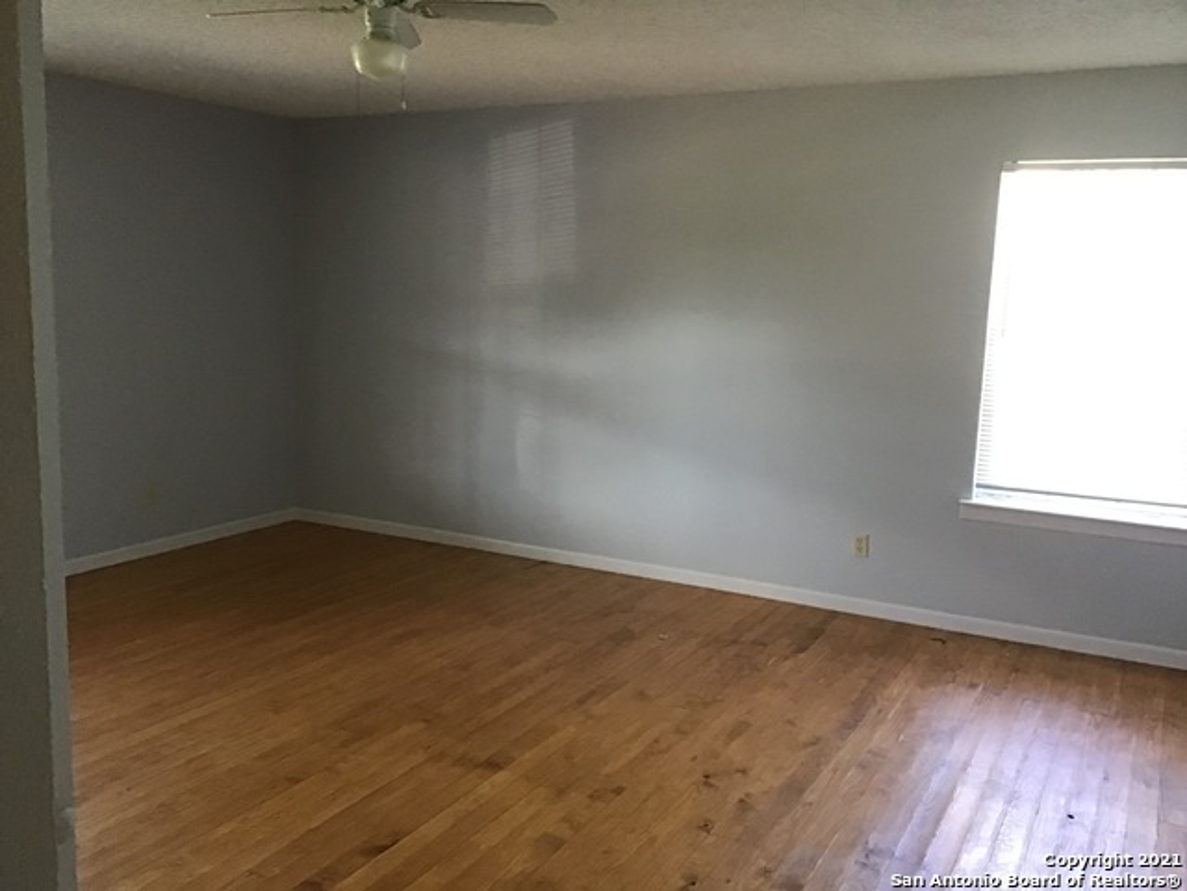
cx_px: 594
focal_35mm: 31
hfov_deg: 58.4
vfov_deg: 45.4
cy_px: 446
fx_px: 1063
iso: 200
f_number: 2.4
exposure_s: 1/24
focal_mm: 3.3
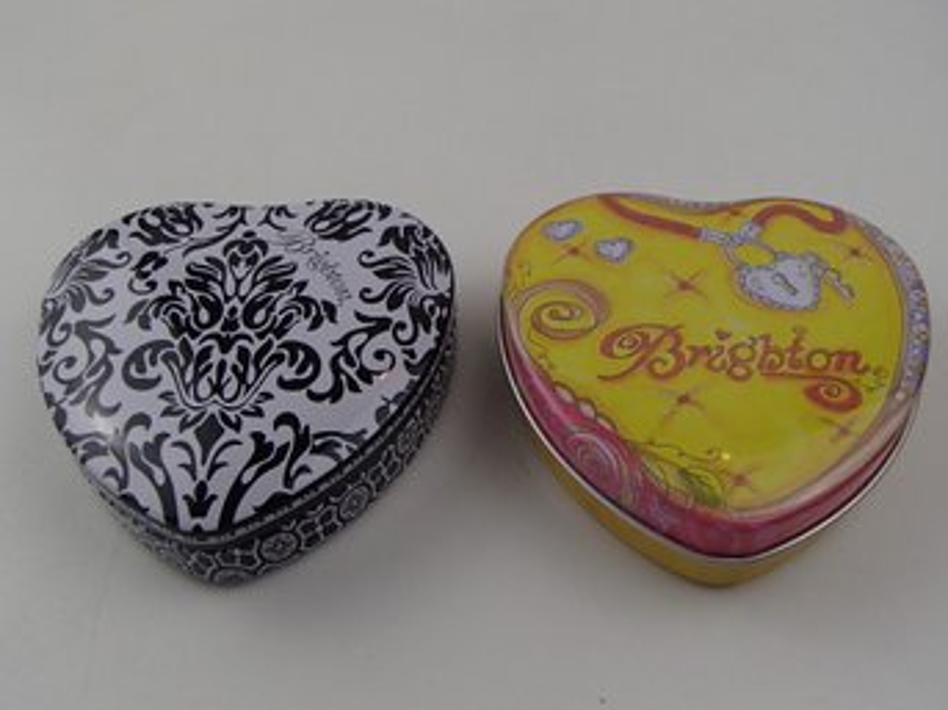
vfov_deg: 38.6
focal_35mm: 37
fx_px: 1013
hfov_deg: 50.2
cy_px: 355
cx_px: 474
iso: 160
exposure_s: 1/160
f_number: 4.7
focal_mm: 6.64
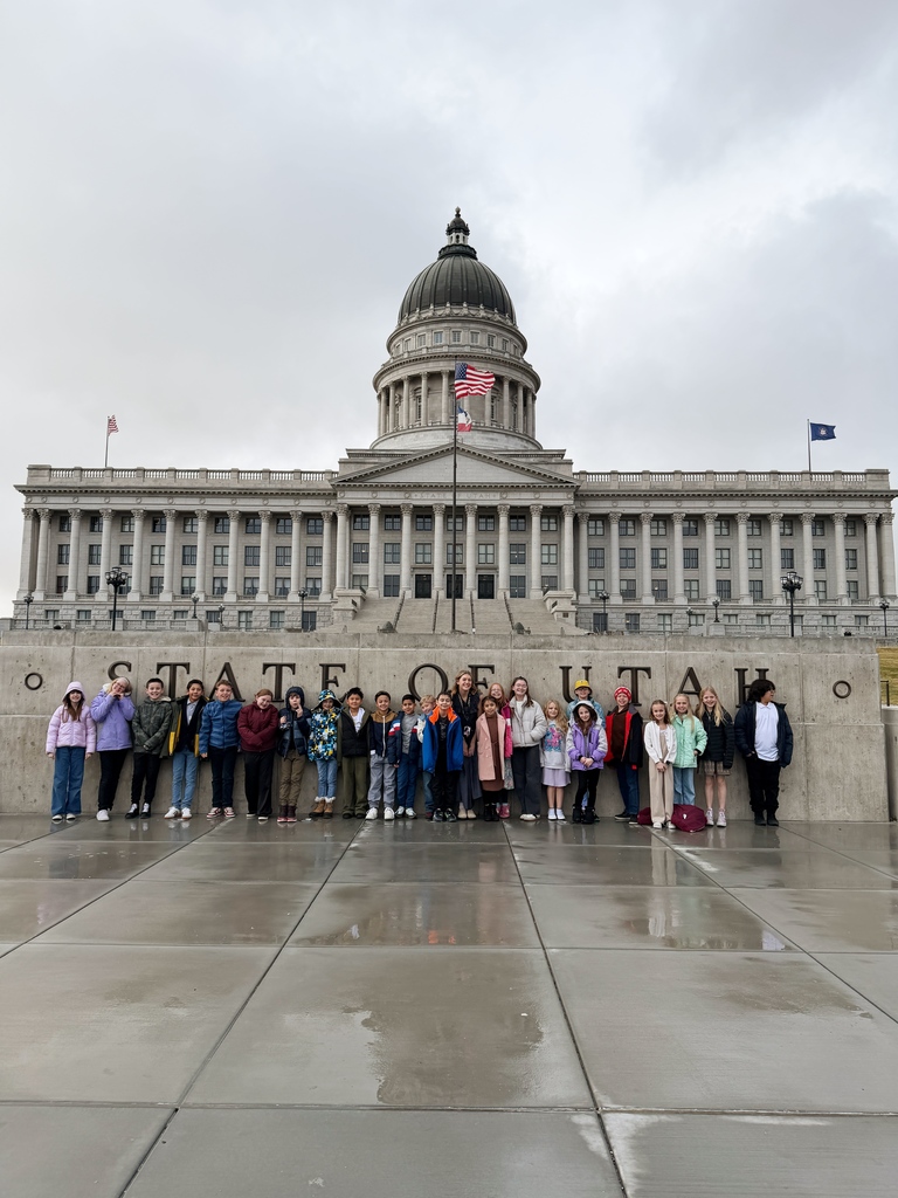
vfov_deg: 71.6
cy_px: 599
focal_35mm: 24
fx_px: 830
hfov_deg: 56.8
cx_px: 449
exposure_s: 1/3584
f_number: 1.78
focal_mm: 6.76
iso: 80
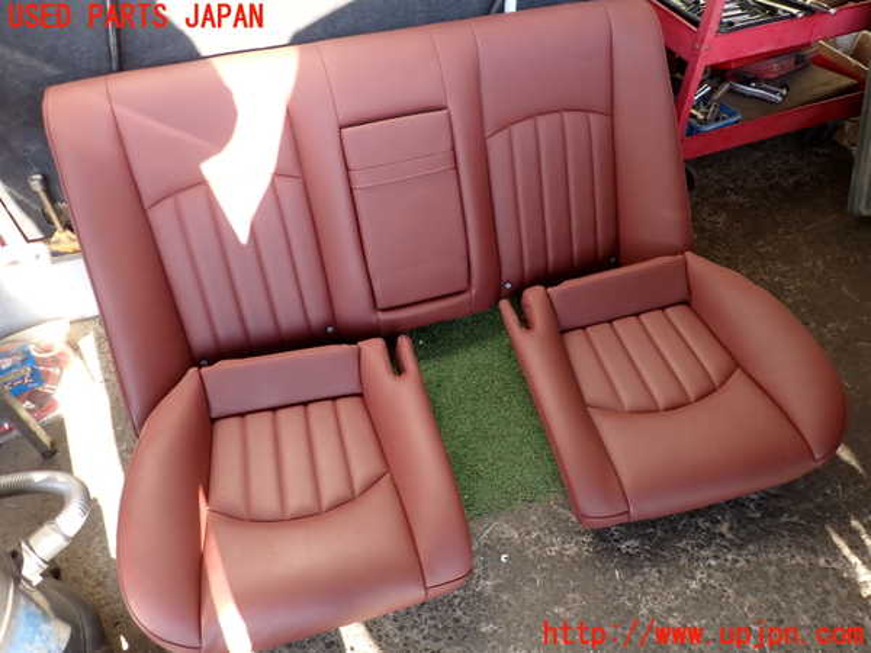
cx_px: 436
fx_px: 629
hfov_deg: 69.4
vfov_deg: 54.9
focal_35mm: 25
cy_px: 326
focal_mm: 4.5
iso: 100
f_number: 2
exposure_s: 1/80
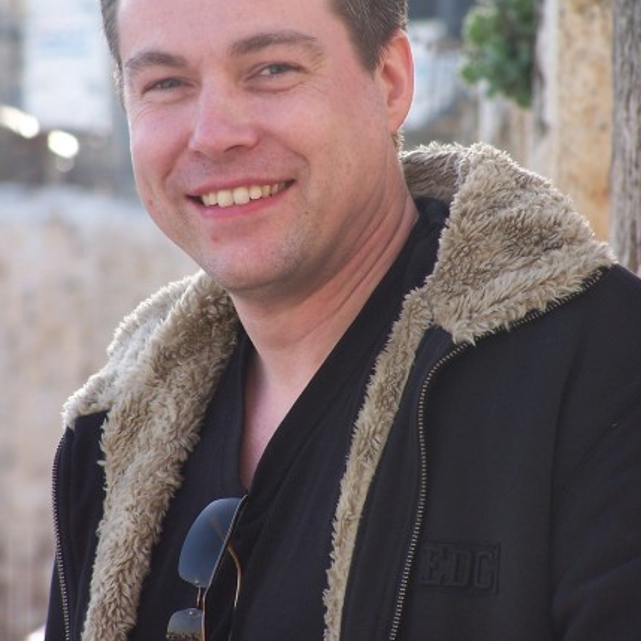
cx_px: 321
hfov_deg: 4.8
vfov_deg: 4.8
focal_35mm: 364
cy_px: 272
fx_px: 7626
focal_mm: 51
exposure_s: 1/180
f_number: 3.6
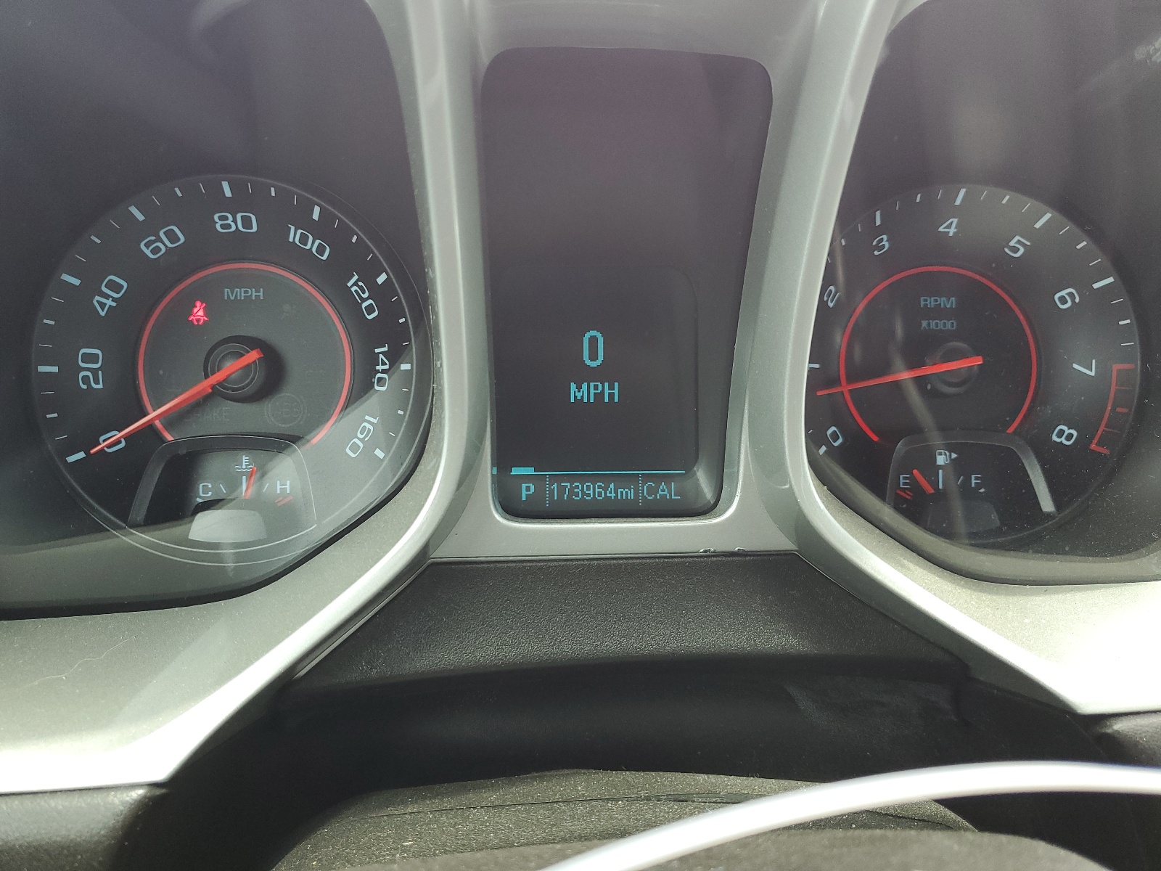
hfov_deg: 67.3
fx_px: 872
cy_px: 436
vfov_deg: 53.1
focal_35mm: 26
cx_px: 580
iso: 89
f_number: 1.5
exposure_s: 1/120
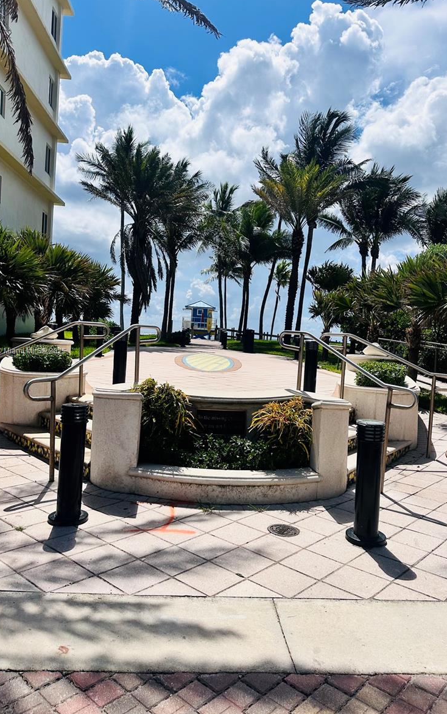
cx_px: 228
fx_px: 507
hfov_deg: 47.6
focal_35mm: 26
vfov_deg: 70.4
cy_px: 352
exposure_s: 1/12048
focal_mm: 6.86
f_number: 1.78
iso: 80
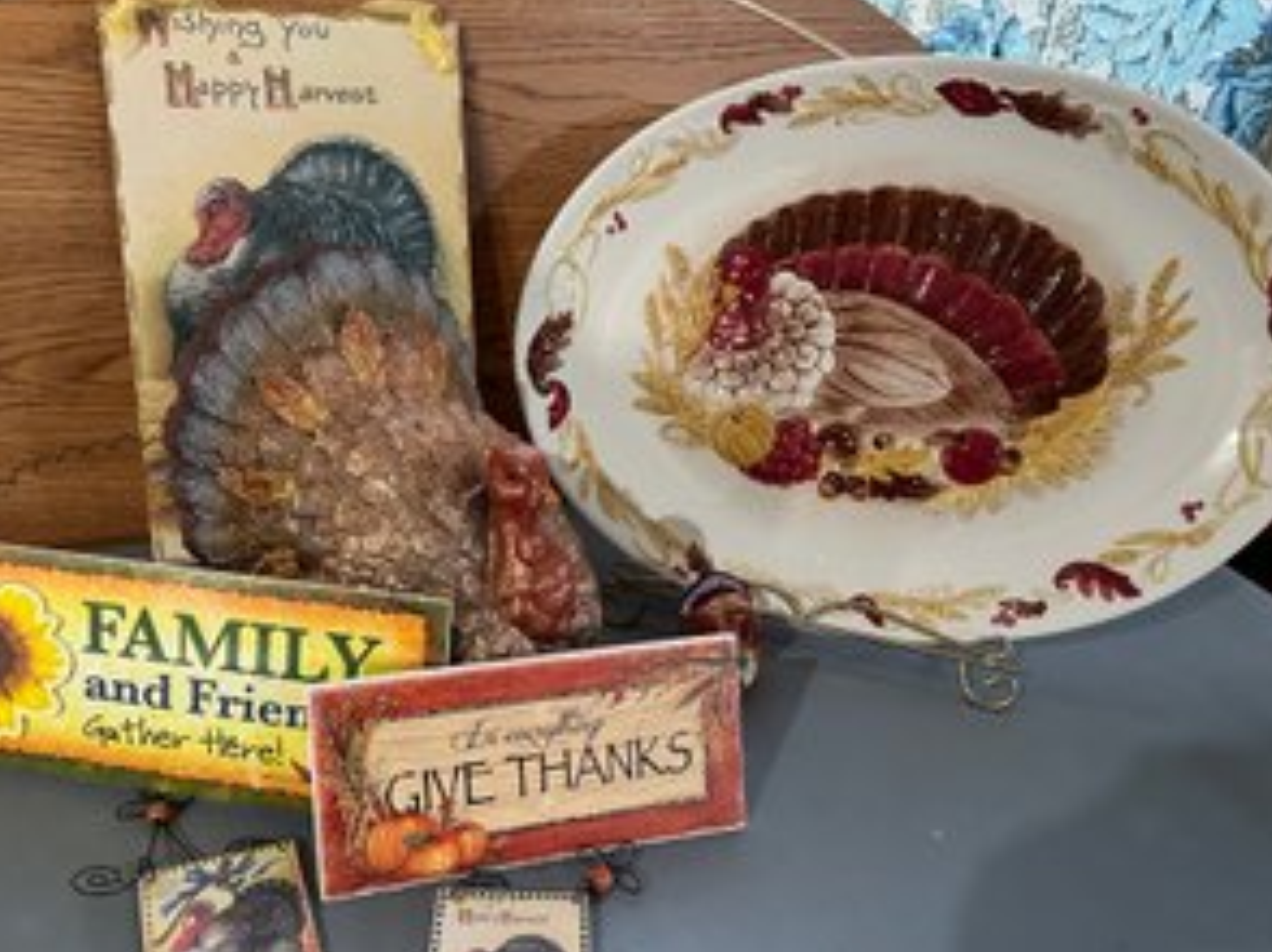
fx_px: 1028
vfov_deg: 49.6
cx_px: 591
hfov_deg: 63.4
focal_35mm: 28
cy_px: 521
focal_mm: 6.86
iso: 500
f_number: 1.78
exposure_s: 1/60
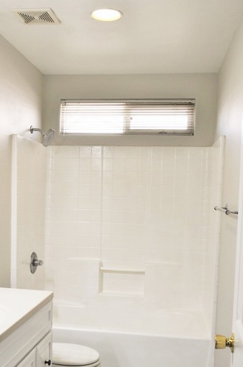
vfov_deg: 43.5
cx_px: 93
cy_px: 217
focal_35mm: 45
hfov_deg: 29.7
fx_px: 457
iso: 200
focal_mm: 24
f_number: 5.6
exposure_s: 1/100
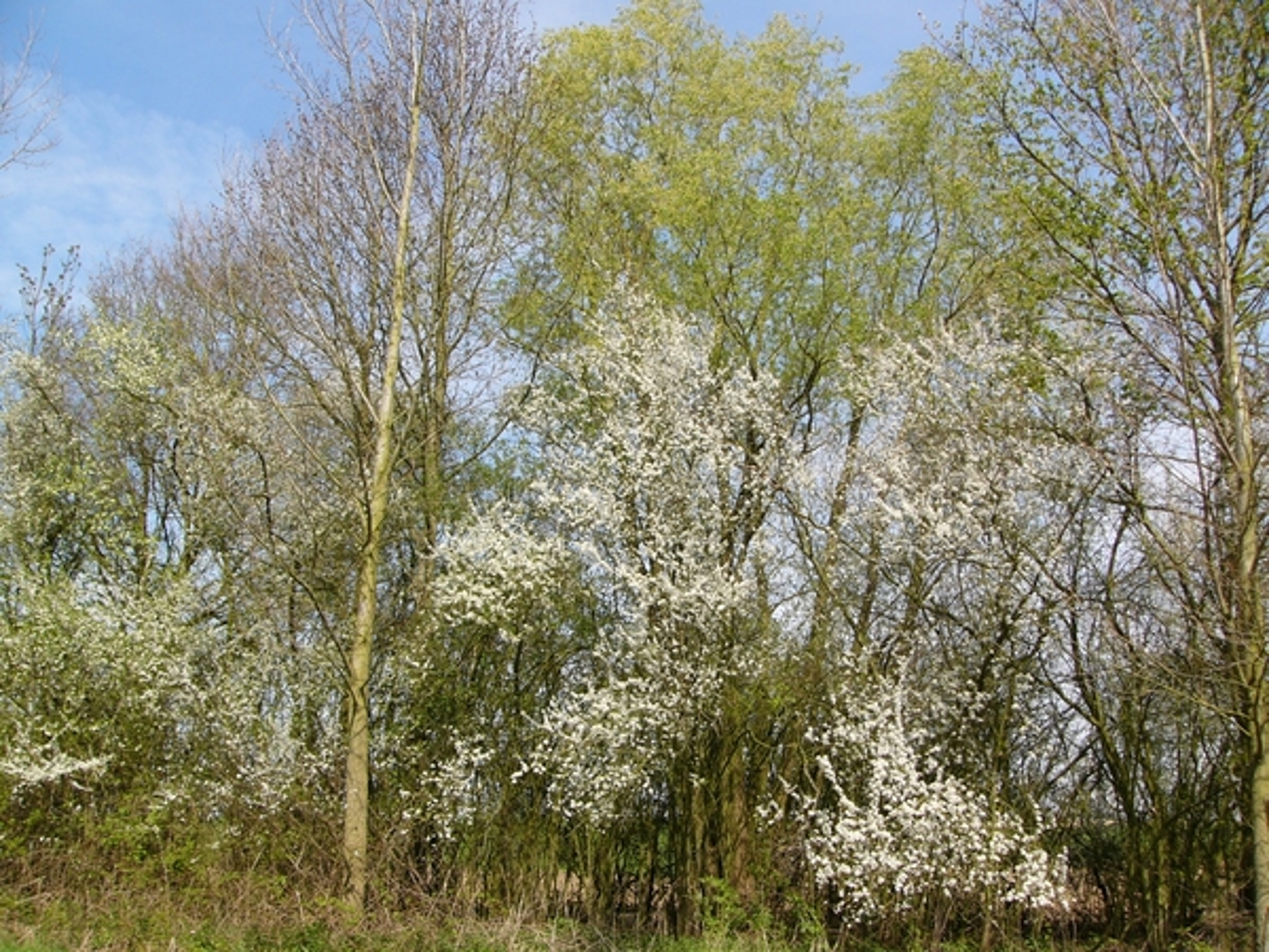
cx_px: 634
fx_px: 1320
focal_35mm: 36
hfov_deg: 51.4
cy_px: 476
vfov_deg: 39.7
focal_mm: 6
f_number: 4
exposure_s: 1/400
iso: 50
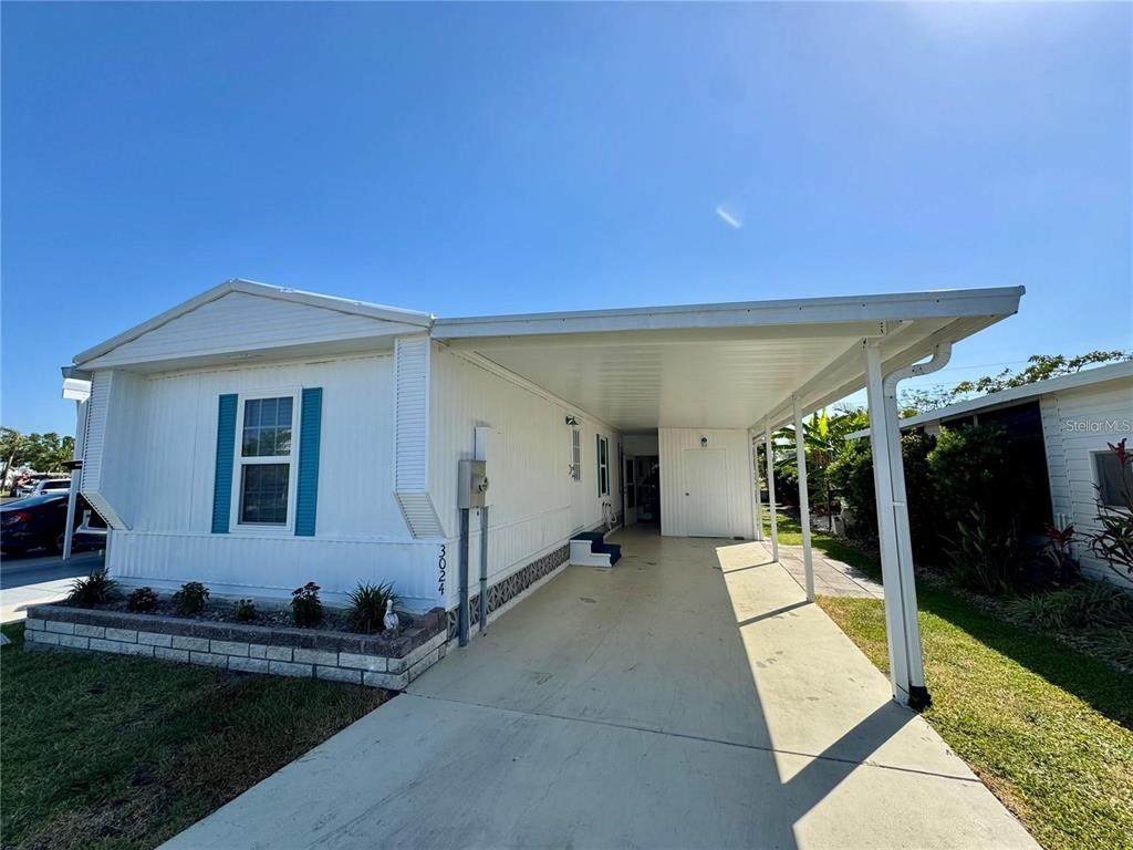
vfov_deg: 85.7
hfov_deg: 102.1
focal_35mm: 14
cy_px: 425
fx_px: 458
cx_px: 566
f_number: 2.2
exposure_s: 1/1832
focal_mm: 2.22
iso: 50
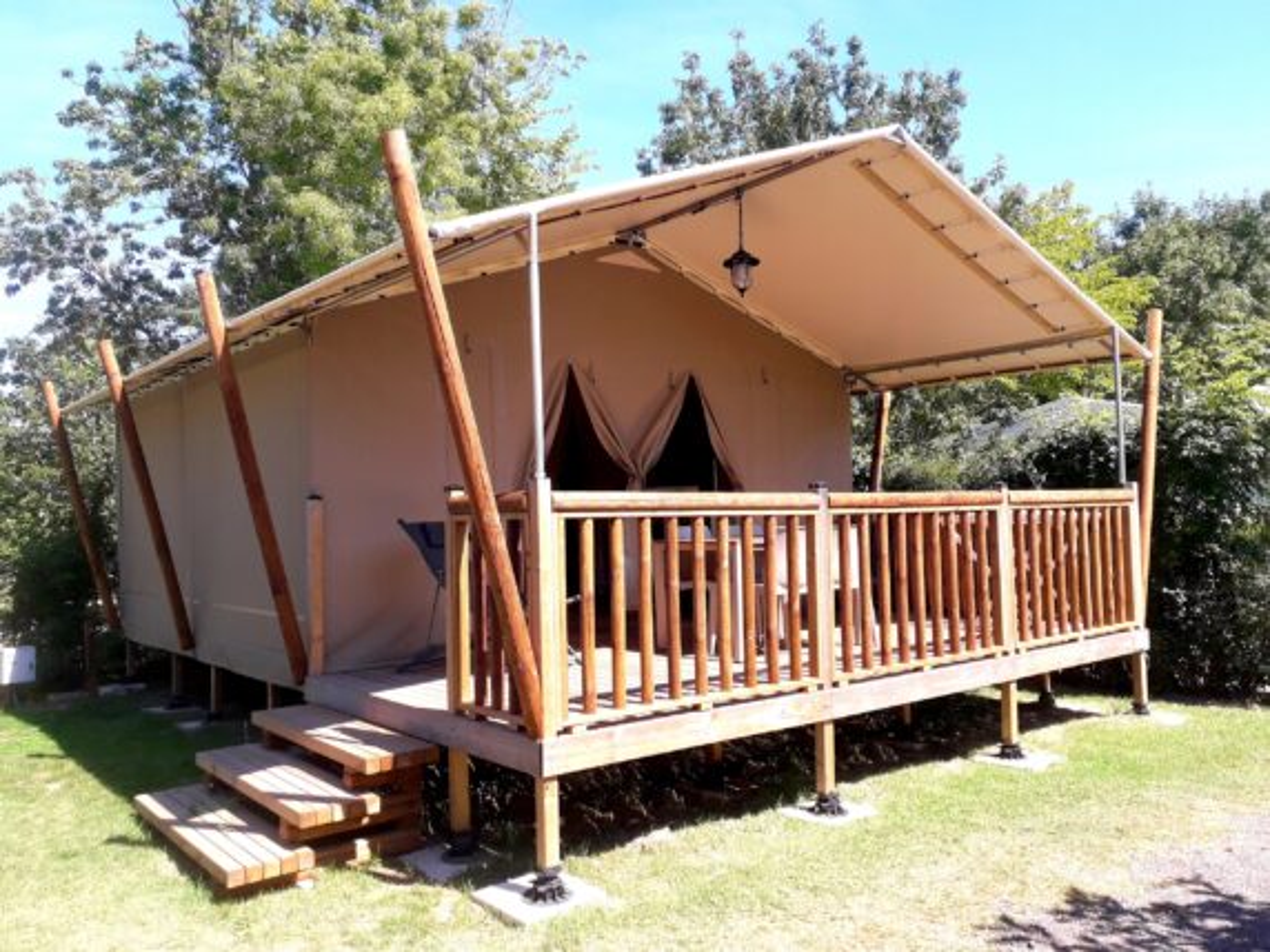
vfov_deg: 51.4
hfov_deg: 65.3
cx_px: 635
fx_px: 991
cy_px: 476
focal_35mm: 27
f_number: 1.9
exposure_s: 1/577
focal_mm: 3.6
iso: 40
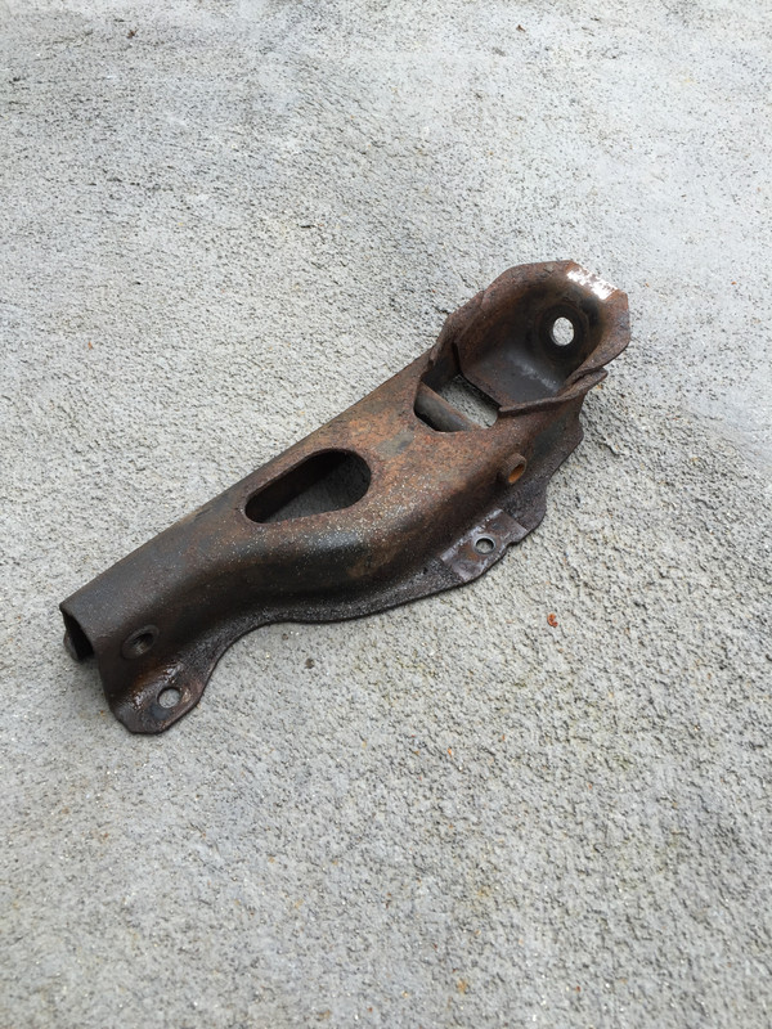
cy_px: 514
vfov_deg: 61.7
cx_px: 386
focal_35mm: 29
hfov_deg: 48.2
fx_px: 862
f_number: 2.2
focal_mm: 4.15
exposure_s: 1/153
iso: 32
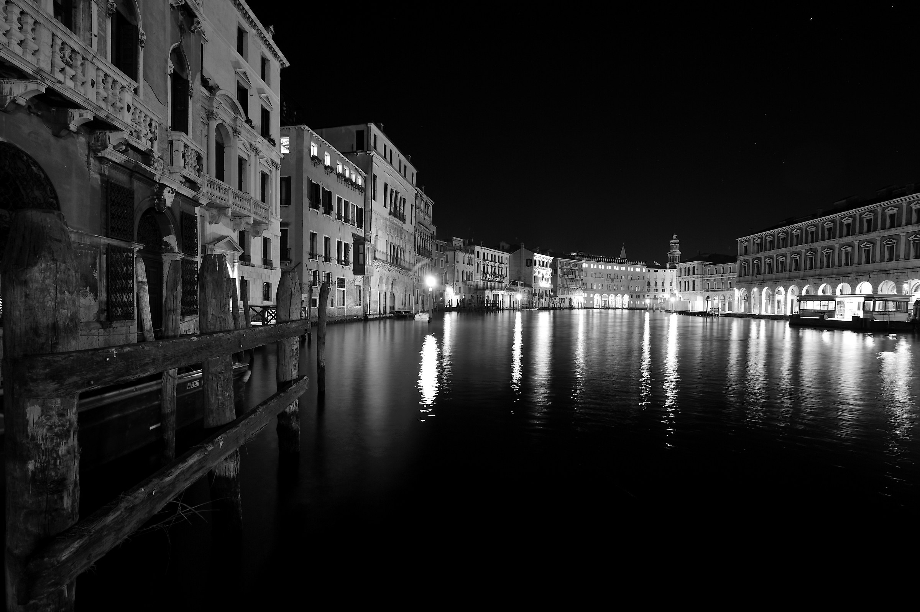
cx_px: 460
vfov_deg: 73.7
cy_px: 306
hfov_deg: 96.8
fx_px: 409
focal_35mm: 16
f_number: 6.3
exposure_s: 10
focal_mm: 16
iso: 200
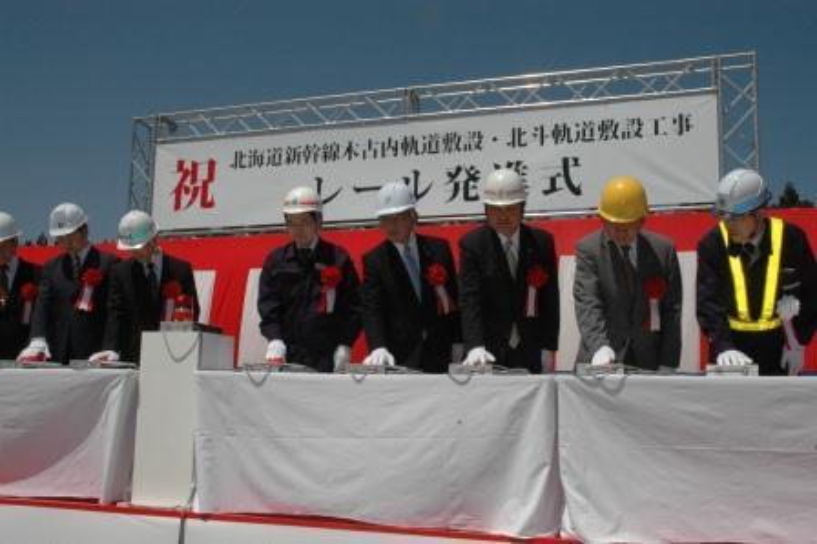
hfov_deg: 48.0
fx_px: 918
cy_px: 272
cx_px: 408
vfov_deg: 33.0
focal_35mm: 40
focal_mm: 27
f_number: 25
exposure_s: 1/500
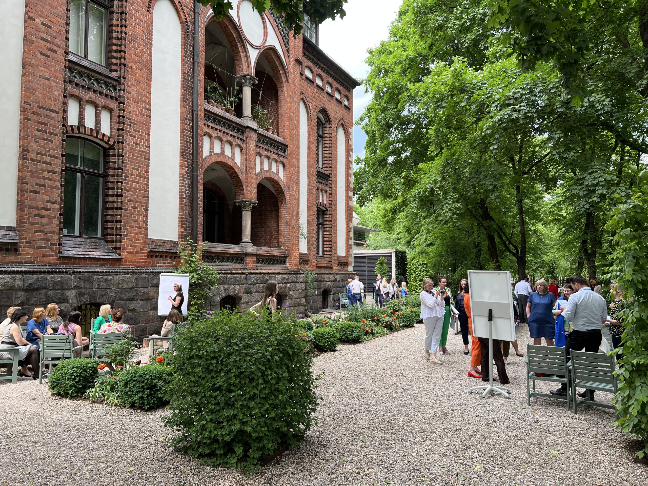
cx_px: 324
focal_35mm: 26
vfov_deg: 53.1
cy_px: 243
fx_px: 487
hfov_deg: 67.3
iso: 50
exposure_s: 1/488
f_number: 1.5
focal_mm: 5.7
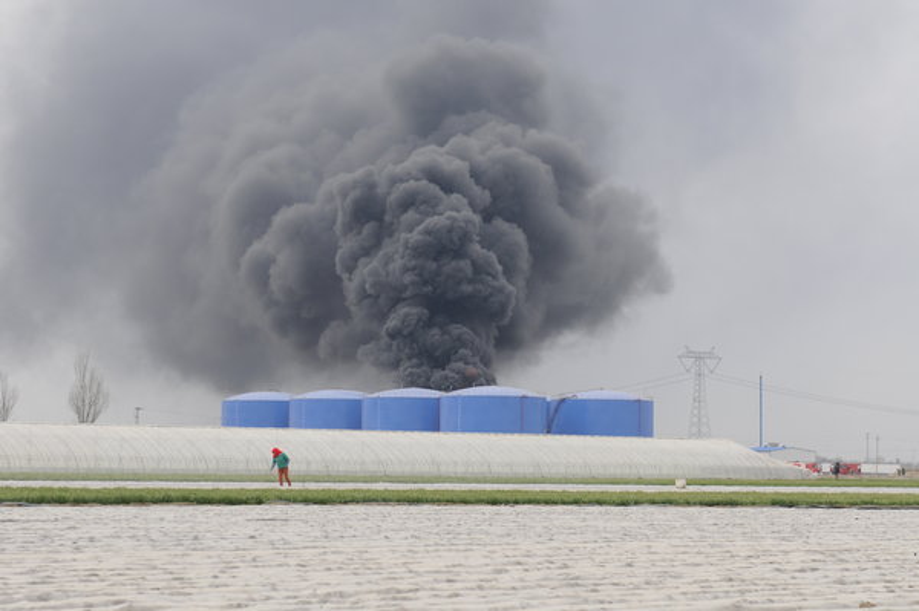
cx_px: 460
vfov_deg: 13.0
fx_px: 2678
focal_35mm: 105
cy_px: 306
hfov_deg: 19.5
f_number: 6.3
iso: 400
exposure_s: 1/1000
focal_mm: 70
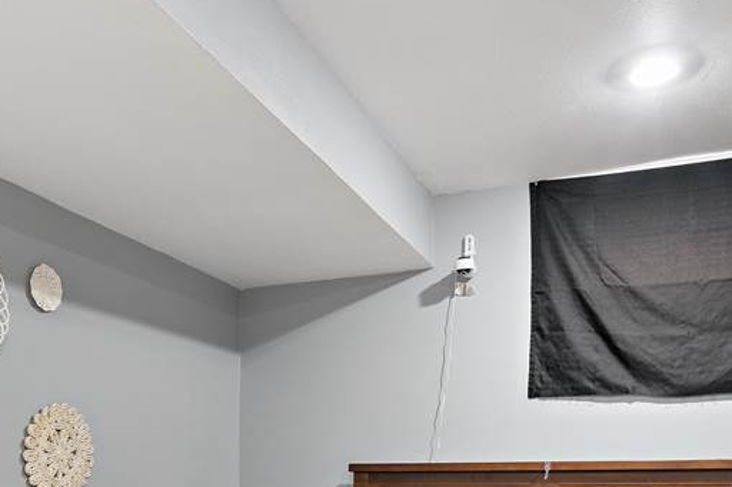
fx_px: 813
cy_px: 475
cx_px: 333
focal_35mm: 40
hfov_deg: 48.4
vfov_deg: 31.2
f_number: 8
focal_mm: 16
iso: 400
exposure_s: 1/2
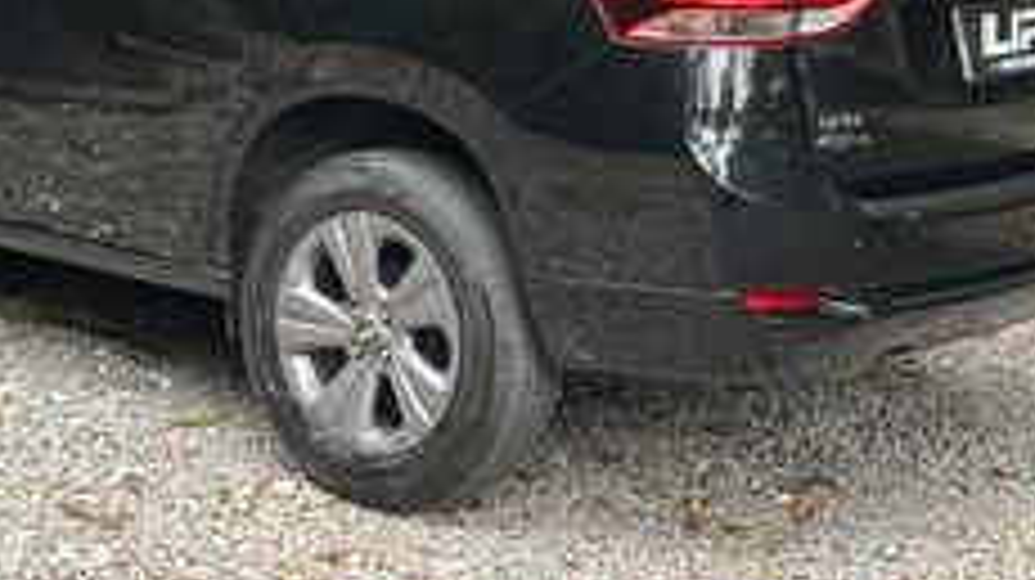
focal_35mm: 107
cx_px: 328
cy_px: -144
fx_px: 2934
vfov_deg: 11.1
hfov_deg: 19.9
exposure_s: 1/88
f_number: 1.78
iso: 80
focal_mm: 6.86
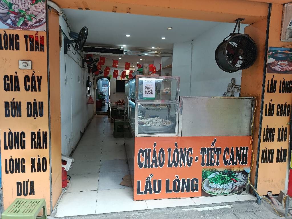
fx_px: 202
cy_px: 110
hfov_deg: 71.6
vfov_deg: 56.8
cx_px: 146
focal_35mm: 24
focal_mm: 5.24
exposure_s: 1/100
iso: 225
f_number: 1.7
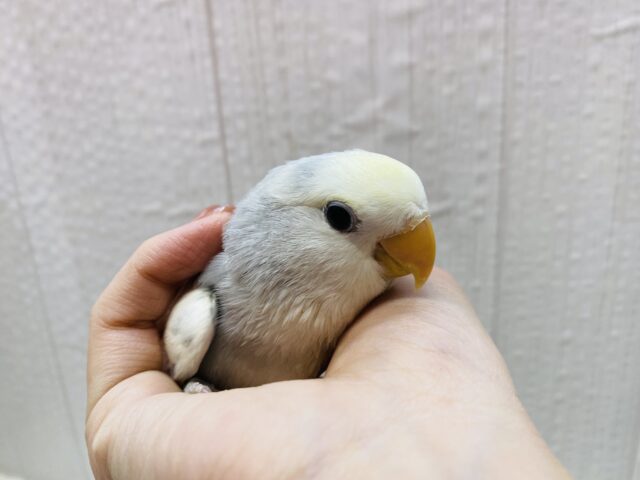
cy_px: 240
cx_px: 320
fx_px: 462
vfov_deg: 54.9
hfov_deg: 69.4
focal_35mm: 25
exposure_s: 1/100
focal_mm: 4.25
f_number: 1.8
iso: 64
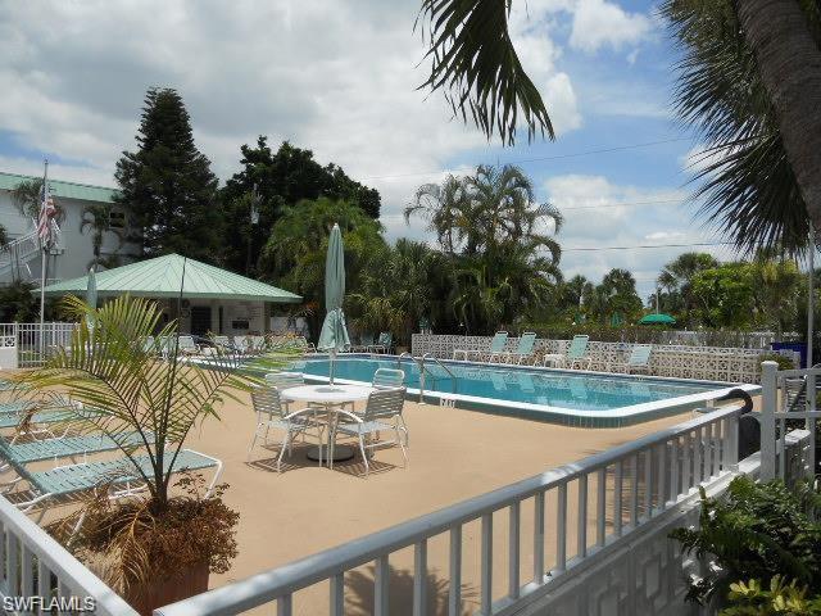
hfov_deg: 65.3
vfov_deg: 51.4
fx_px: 640
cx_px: 410
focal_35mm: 27
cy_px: 308
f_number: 3.2
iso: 80
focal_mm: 4.9
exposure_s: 1/1500
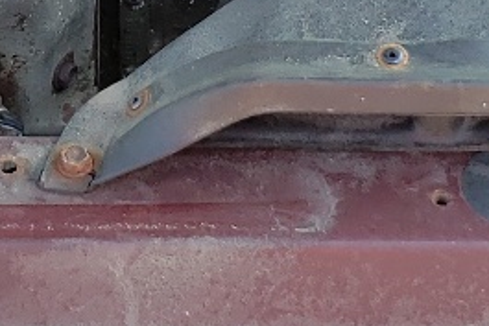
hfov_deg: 12.6
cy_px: -94
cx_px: 162
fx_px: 2215
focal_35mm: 163
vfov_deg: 8.3
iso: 50
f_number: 1.5
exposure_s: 1/417
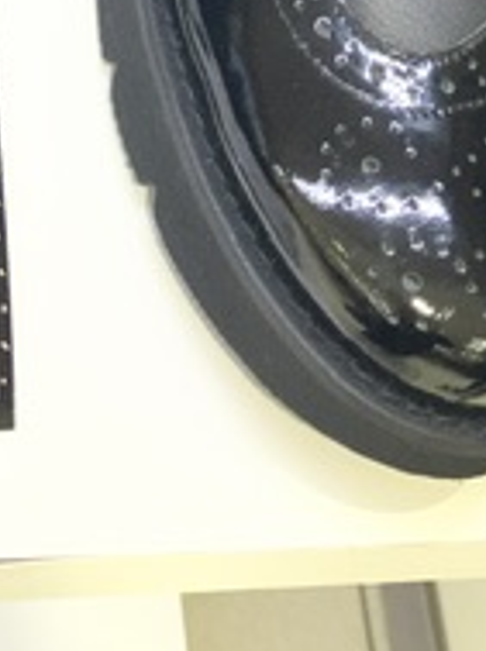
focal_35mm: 95
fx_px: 1784
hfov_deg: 15.5
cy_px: -327
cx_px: 262
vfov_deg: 18.3
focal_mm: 3.99
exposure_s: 1/120
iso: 50
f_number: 1.8
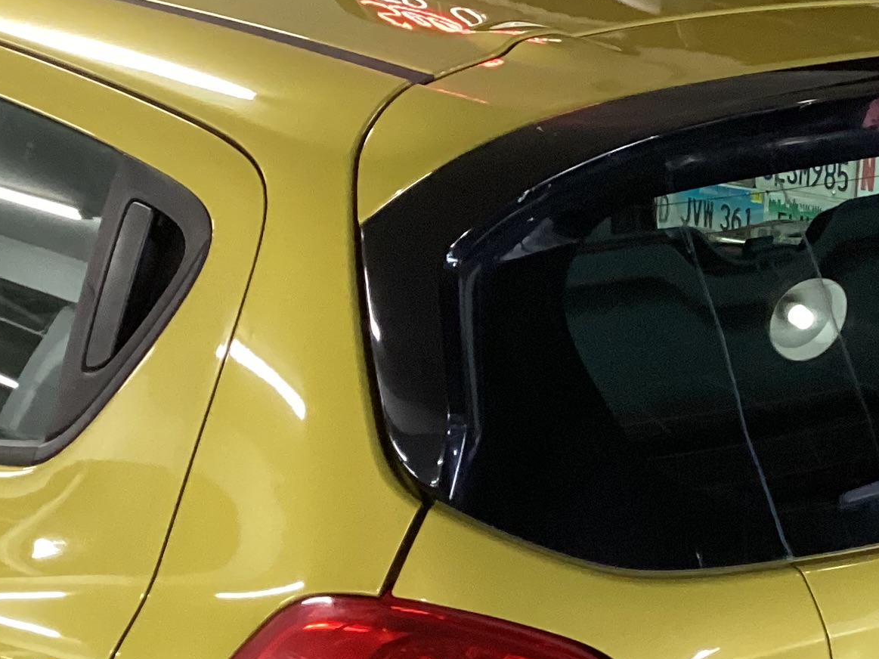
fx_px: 2209
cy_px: 710
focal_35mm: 87
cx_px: 449
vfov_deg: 16.5
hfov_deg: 22.5
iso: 250
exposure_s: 1/40
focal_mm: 3.3
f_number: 2.4
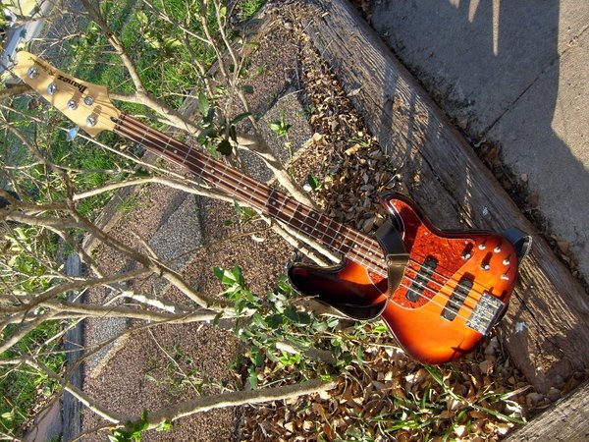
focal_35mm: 35
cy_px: 221
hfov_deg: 52.6
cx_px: 294
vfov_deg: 40.7
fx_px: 596
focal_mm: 5.8
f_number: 2.8
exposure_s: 1/180
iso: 80
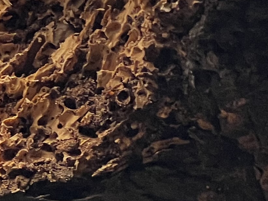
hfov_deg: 5.3
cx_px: 16
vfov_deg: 4.0
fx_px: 2910
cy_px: 61
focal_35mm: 376
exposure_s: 1/99
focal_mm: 9
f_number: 2.8
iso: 125
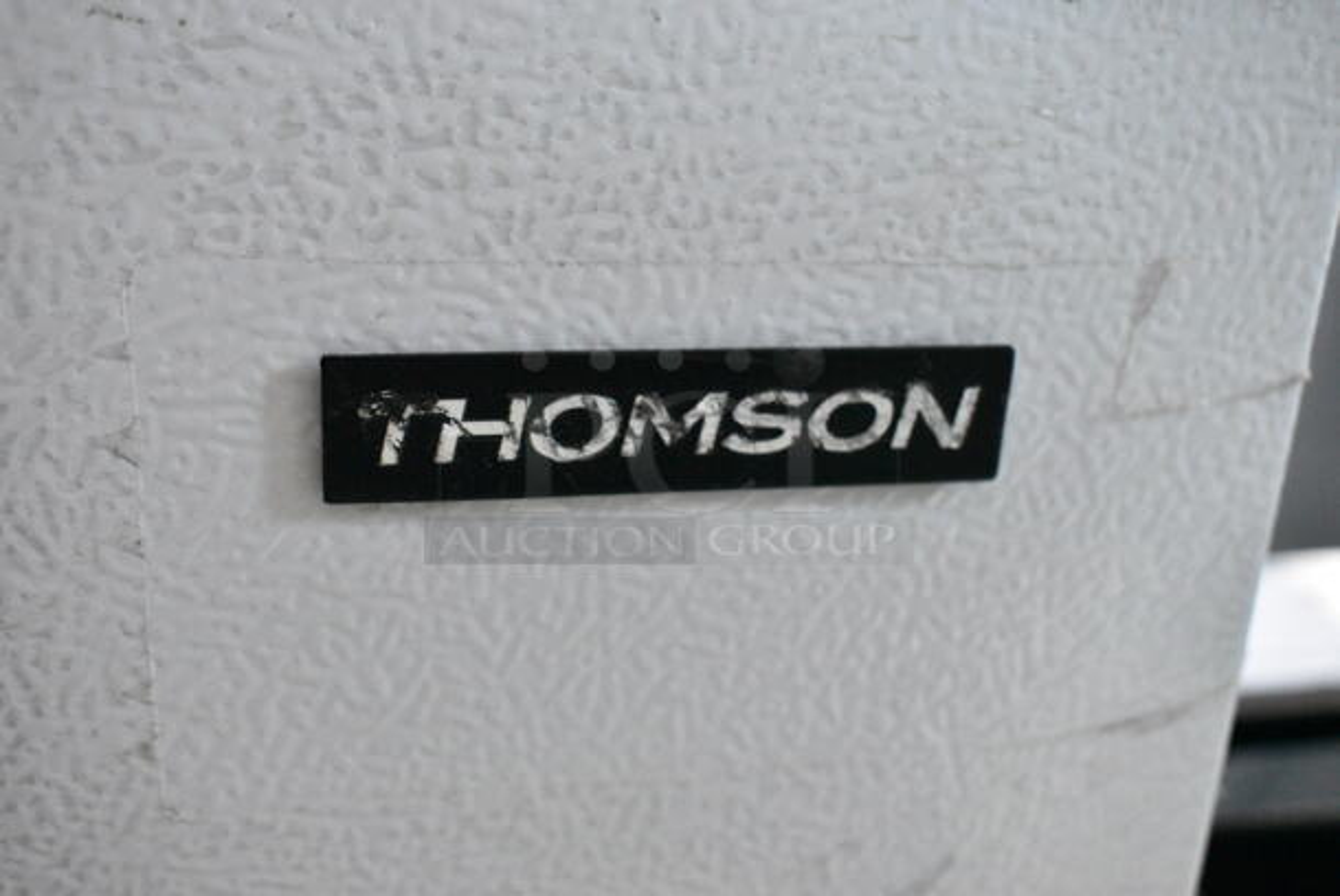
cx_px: 670
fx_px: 1677
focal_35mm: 45
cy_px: 448
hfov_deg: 43.6
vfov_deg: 29.9
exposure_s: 1/125
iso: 6400
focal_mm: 30
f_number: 5.6
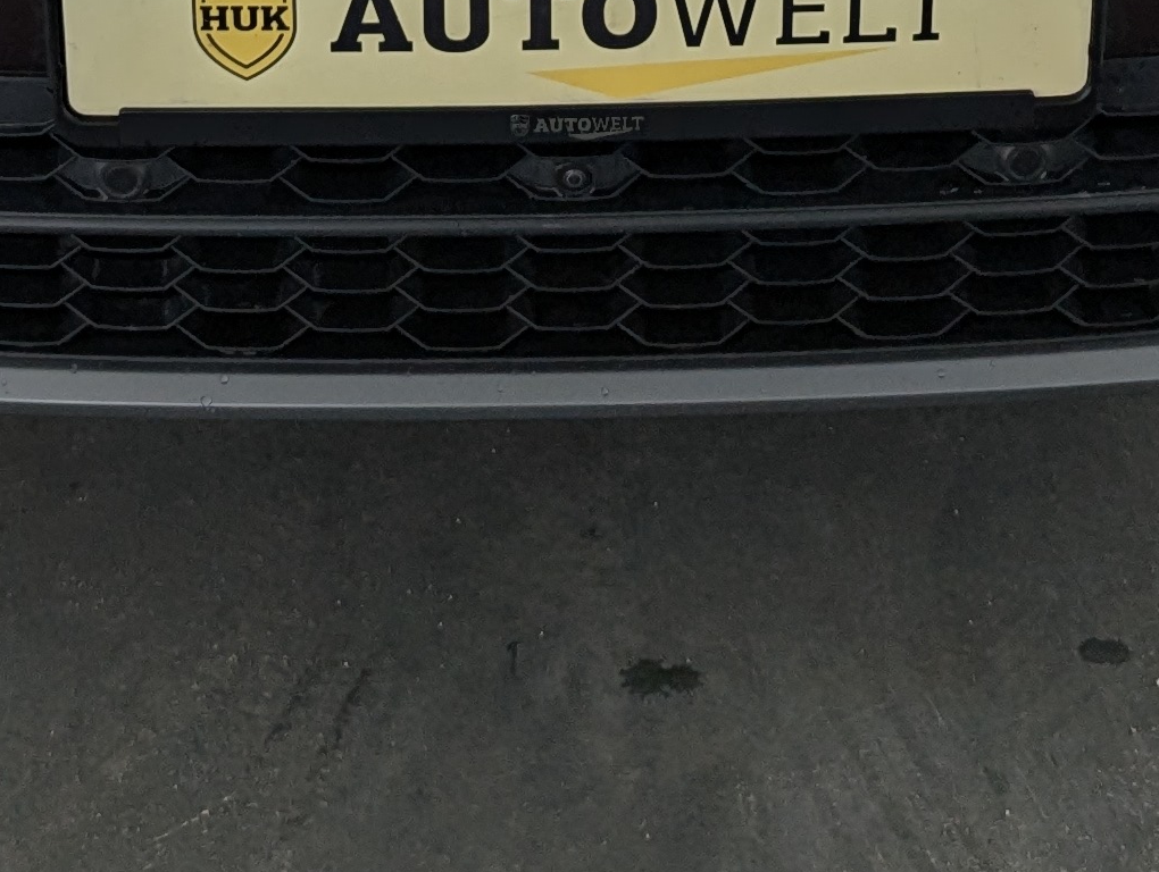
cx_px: 406
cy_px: -757
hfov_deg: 20.4
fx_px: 3219
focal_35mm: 96
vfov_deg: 13.6
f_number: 1.85
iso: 44
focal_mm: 6.81
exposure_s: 1/189
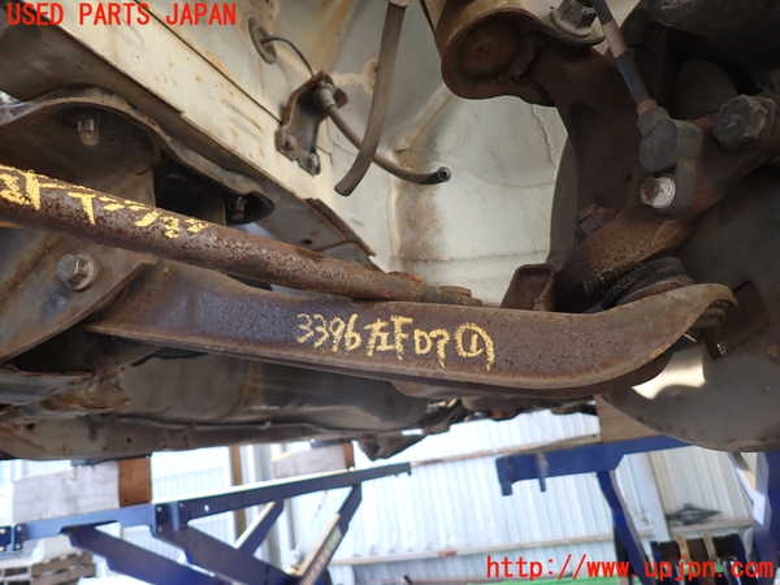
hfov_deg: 69.4
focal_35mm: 25
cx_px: 390
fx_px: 563
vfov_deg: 54.9
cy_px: 292
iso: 100
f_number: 2
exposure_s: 1/80
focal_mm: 4.5
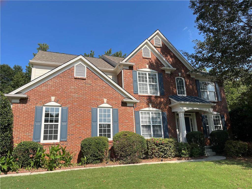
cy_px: 94
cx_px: 126
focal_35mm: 26
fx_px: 189
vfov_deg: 53.1
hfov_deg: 67.3
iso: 50
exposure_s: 1/2755
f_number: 1.6
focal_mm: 5.1
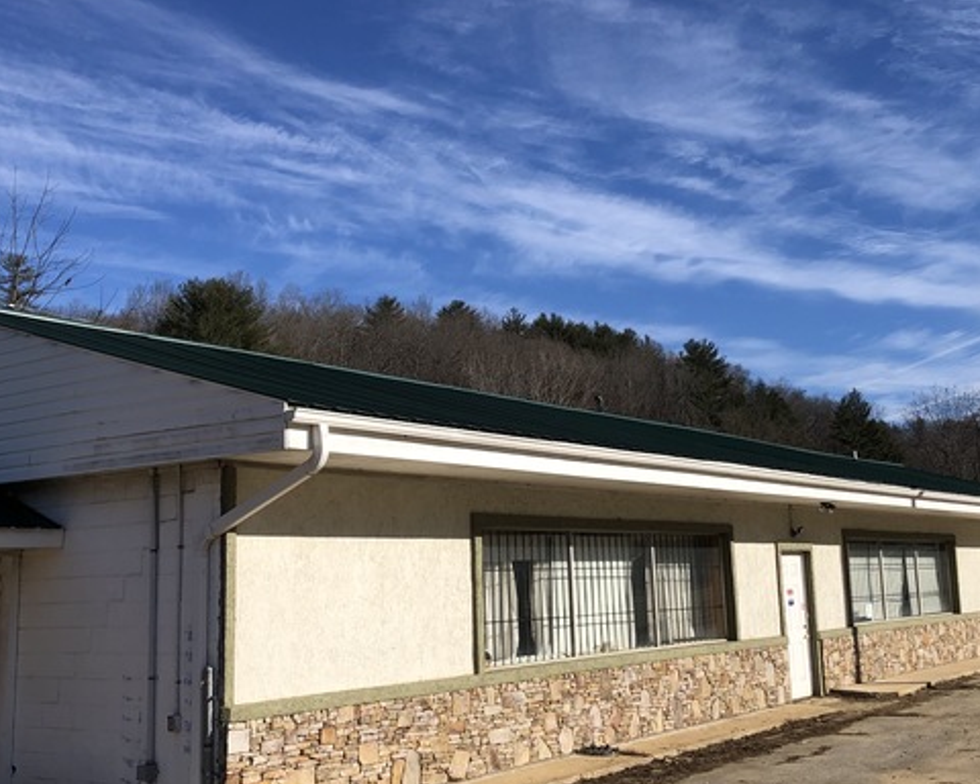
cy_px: 374
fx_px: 1276
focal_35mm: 44
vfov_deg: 34.1
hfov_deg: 41.9
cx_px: 569
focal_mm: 3.99
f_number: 1.8
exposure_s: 1/2525
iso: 20
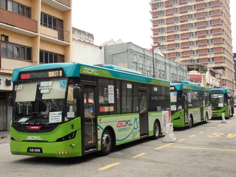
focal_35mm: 47
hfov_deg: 40.4
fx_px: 320
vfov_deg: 30.9
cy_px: 88
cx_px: 118
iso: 100
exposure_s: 1/250
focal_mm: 8.4
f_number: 4.5
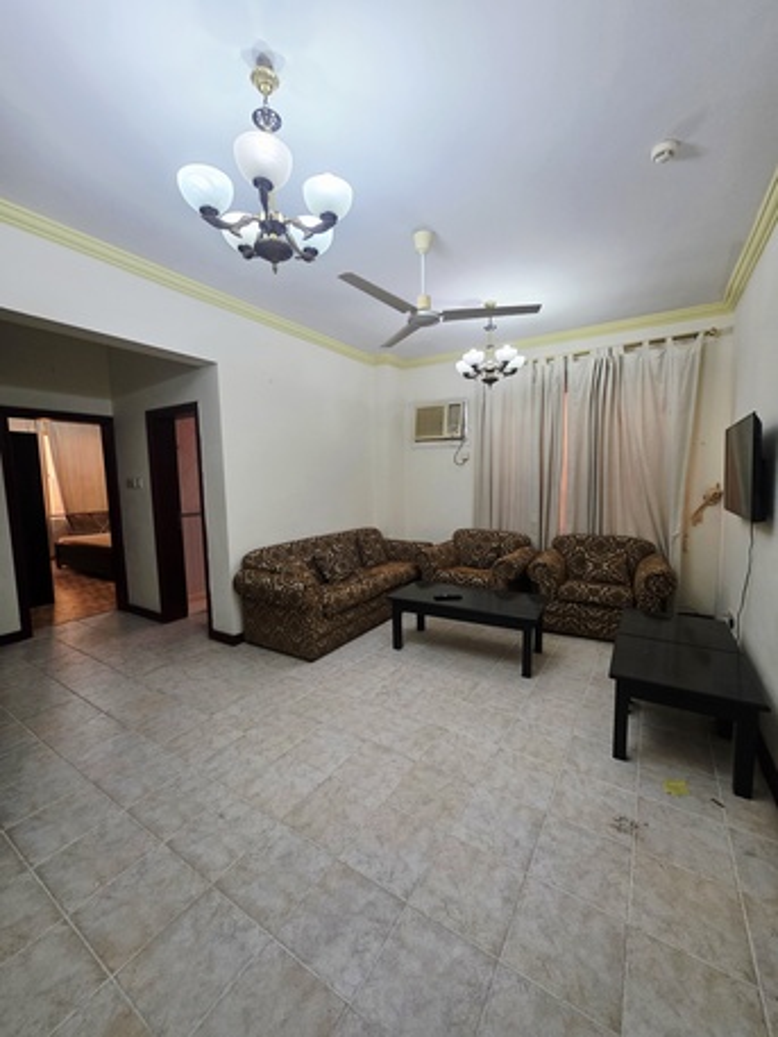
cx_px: 389
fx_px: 389
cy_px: 518
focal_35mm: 13
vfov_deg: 106.2
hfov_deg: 89.9
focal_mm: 2.2
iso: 100
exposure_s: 1/101
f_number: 1.9
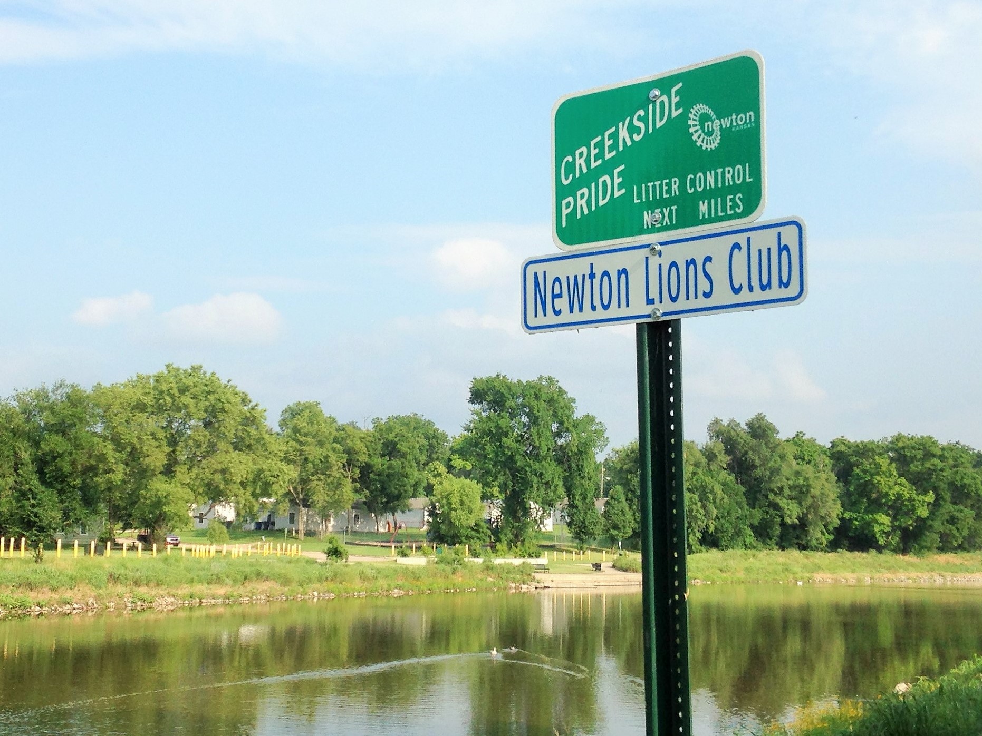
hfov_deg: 55.3
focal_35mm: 33
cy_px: 368
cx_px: 491
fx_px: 936
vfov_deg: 43.0
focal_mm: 4.12
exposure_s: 1/1323
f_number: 2.4
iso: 50
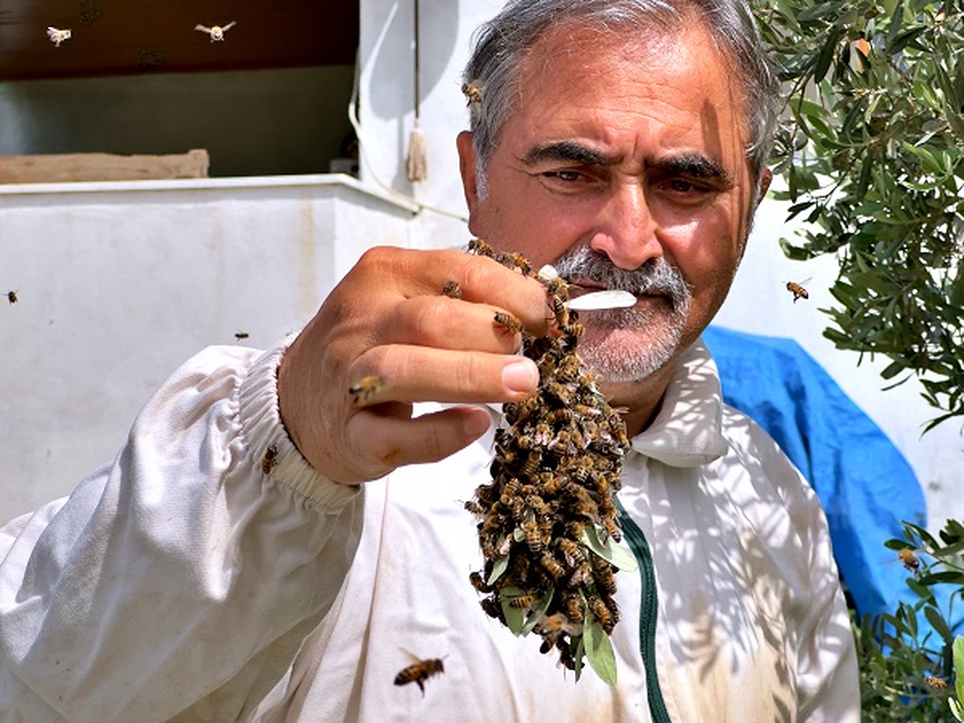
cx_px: 482
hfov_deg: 25.3
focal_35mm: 77
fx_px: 2144
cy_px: 362
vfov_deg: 19.1
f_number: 2.8
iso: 25
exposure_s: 1/742
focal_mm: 9
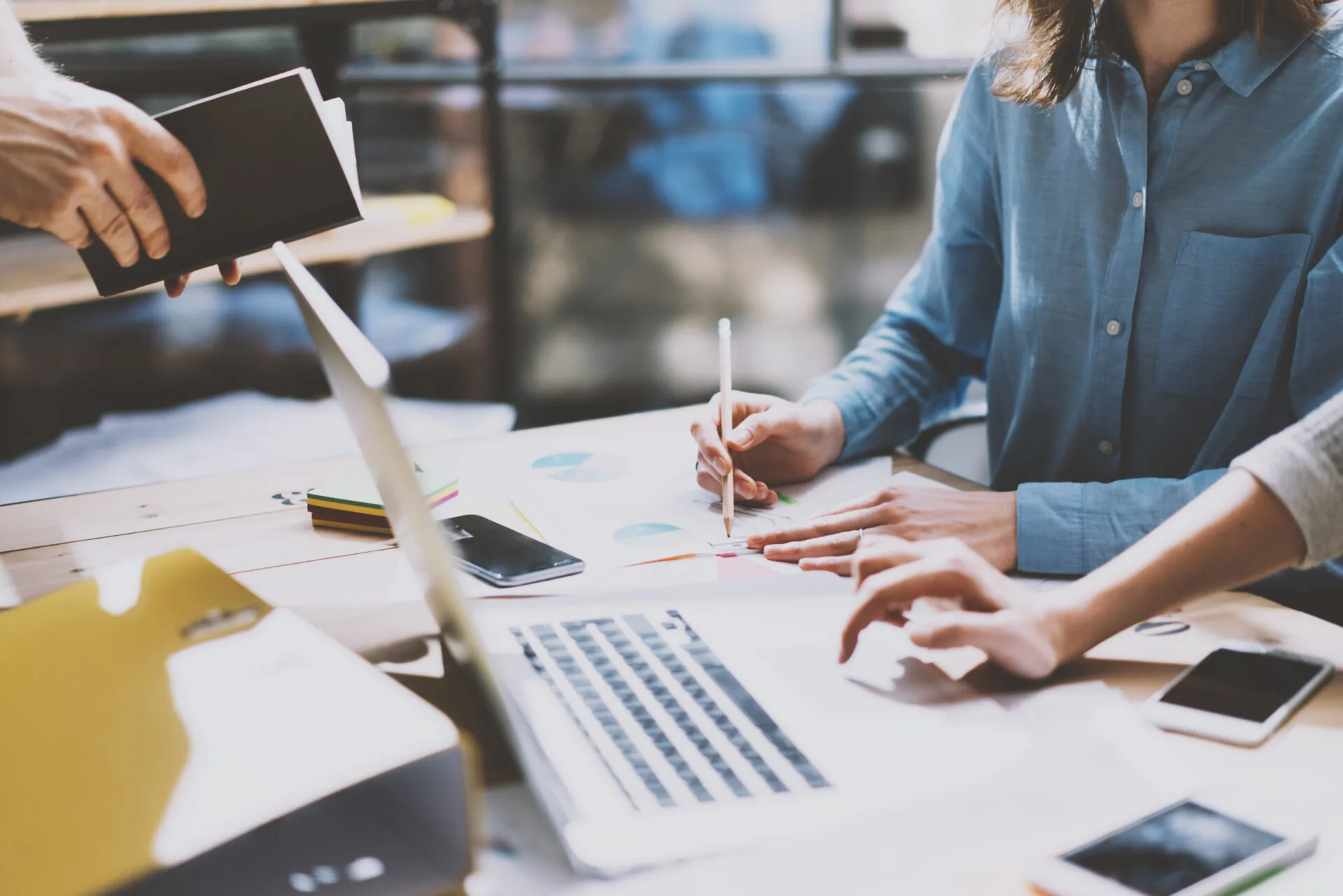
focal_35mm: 55
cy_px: 448
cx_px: 672
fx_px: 2052
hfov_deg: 36.2
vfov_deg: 24.6
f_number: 1.8
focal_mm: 55
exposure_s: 1/160
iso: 100
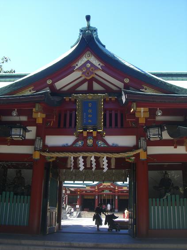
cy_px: 125
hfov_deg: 37.7
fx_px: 274
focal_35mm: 38
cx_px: 94
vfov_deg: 49.0
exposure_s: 1/160
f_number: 2.7
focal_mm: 6.2
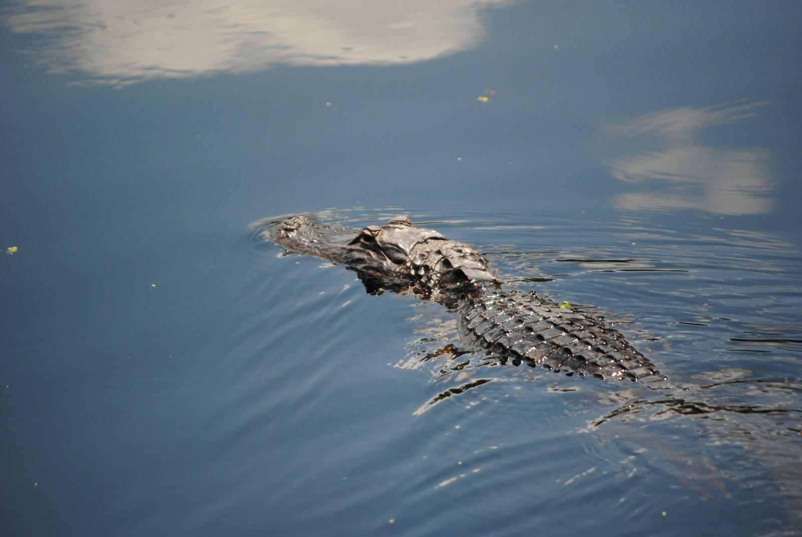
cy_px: 268
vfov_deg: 4.6
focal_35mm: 300
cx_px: 401
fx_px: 6691
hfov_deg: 6.9
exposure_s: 1/640
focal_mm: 200
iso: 200
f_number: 5.6
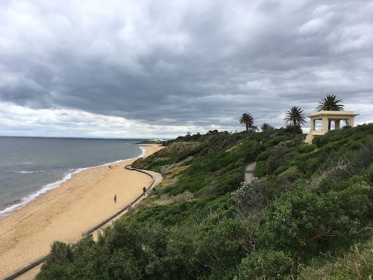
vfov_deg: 48.2
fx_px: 312
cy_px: 140
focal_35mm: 29
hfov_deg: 61.7
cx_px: 186
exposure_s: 1/1304
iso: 25
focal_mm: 4.15
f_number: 2.2
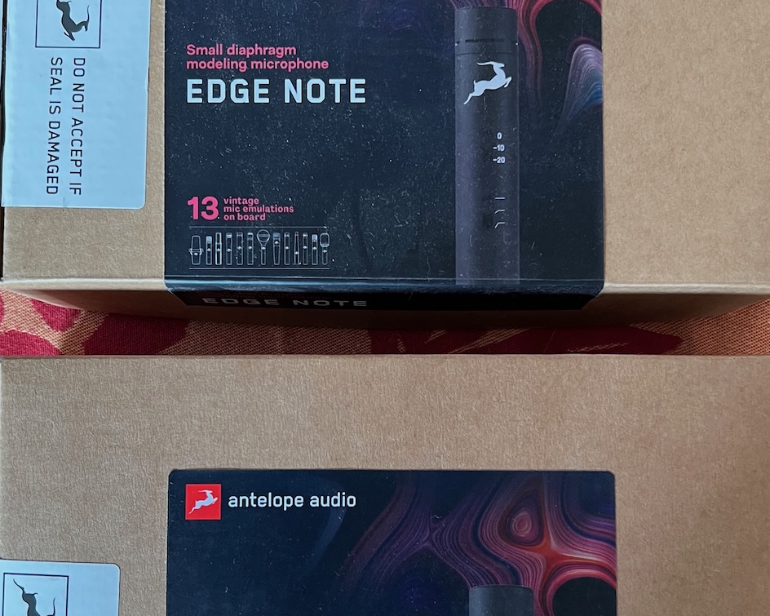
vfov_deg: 34.8
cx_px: 378
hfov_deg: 42.9
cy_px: 363
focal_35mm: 43
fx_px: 980
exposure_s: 1/60
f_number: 1.5
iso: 200
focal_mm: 5.7
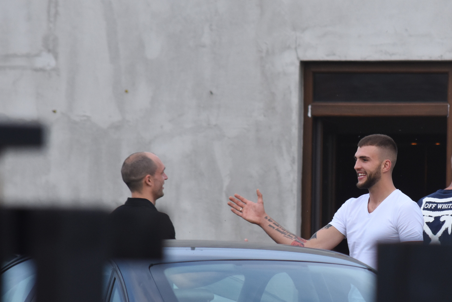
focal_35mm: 385
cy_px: 183
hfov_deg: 5.4
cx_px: 268
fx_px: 4834
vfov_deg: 3.6
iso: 640
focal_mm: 200
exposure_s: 1/400
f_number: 4
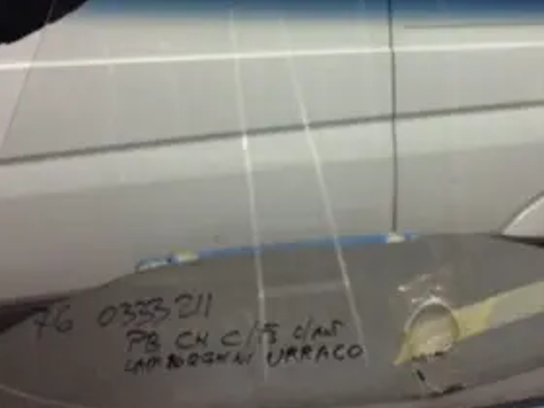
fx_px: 943
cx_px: 373
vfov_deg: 24.3
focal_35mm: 60
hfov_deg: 31.9
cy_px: 142
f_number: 2.4
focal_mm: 4.28
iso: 50
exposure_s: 1/25
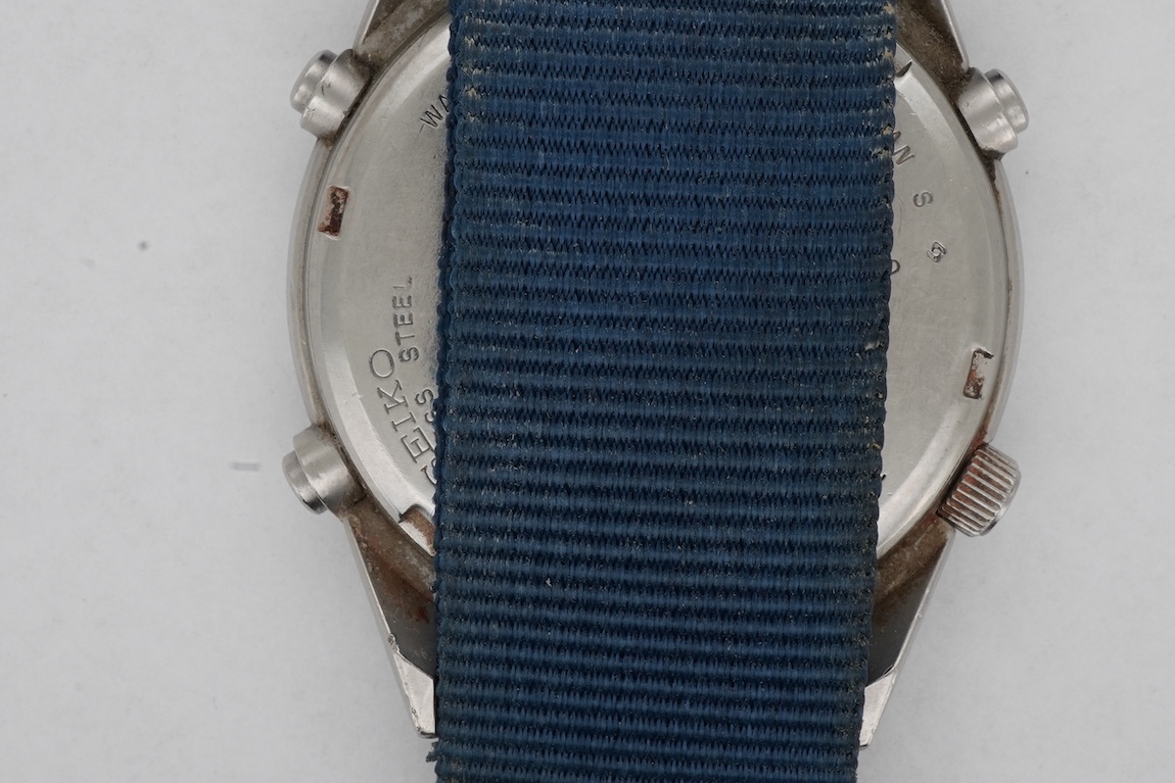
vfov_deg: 20.5
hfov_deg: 30.5
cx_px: 603
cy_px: 242
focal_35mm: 66
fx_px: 2154
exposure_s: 1/125
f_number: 22
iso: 320
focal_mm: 30
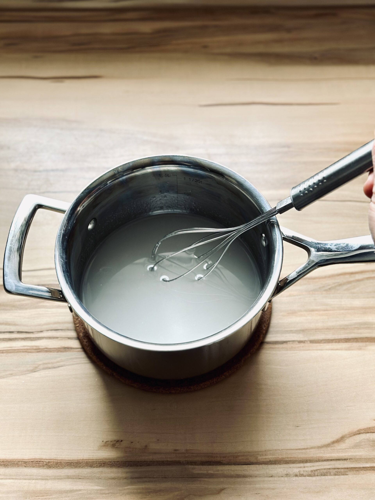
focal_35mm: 48
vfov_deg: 39.7
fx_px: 693
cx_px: 188
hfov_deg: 30.3
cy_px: 250
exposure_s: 1/121
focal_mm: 6.86
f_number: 1.78
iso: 125
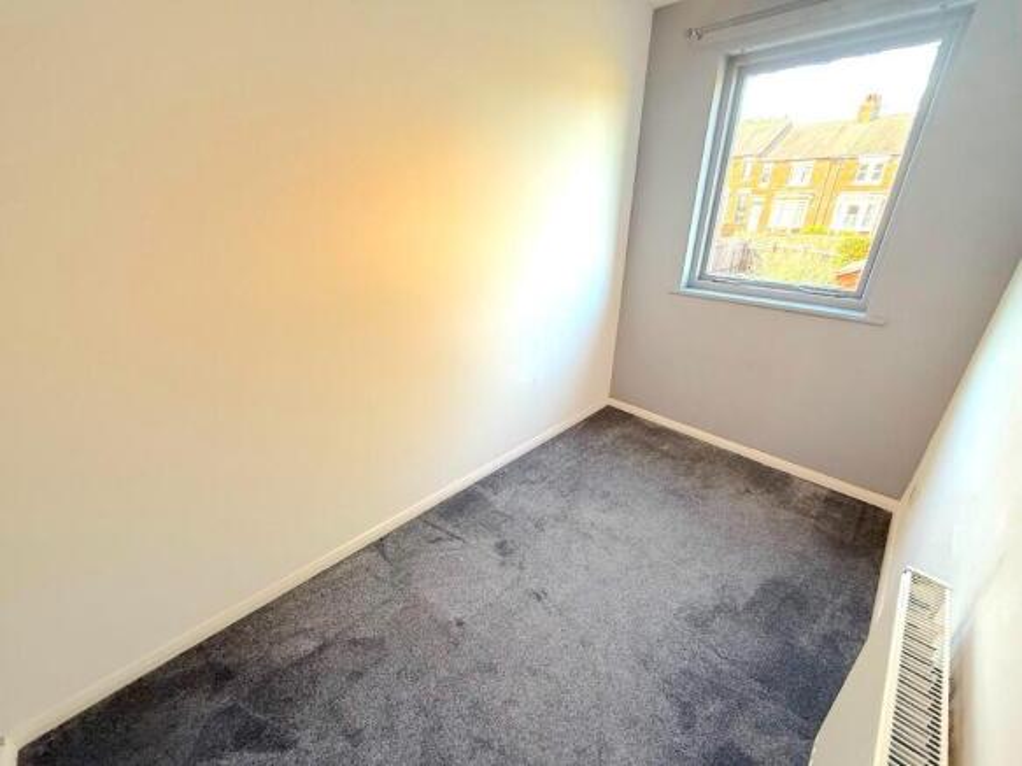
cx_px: 511
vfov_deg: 85.7
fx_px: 413
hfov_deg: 102.1
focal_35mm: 14
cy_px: 383
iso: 125
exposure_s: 1/100
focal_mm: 2.22
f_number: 2.2
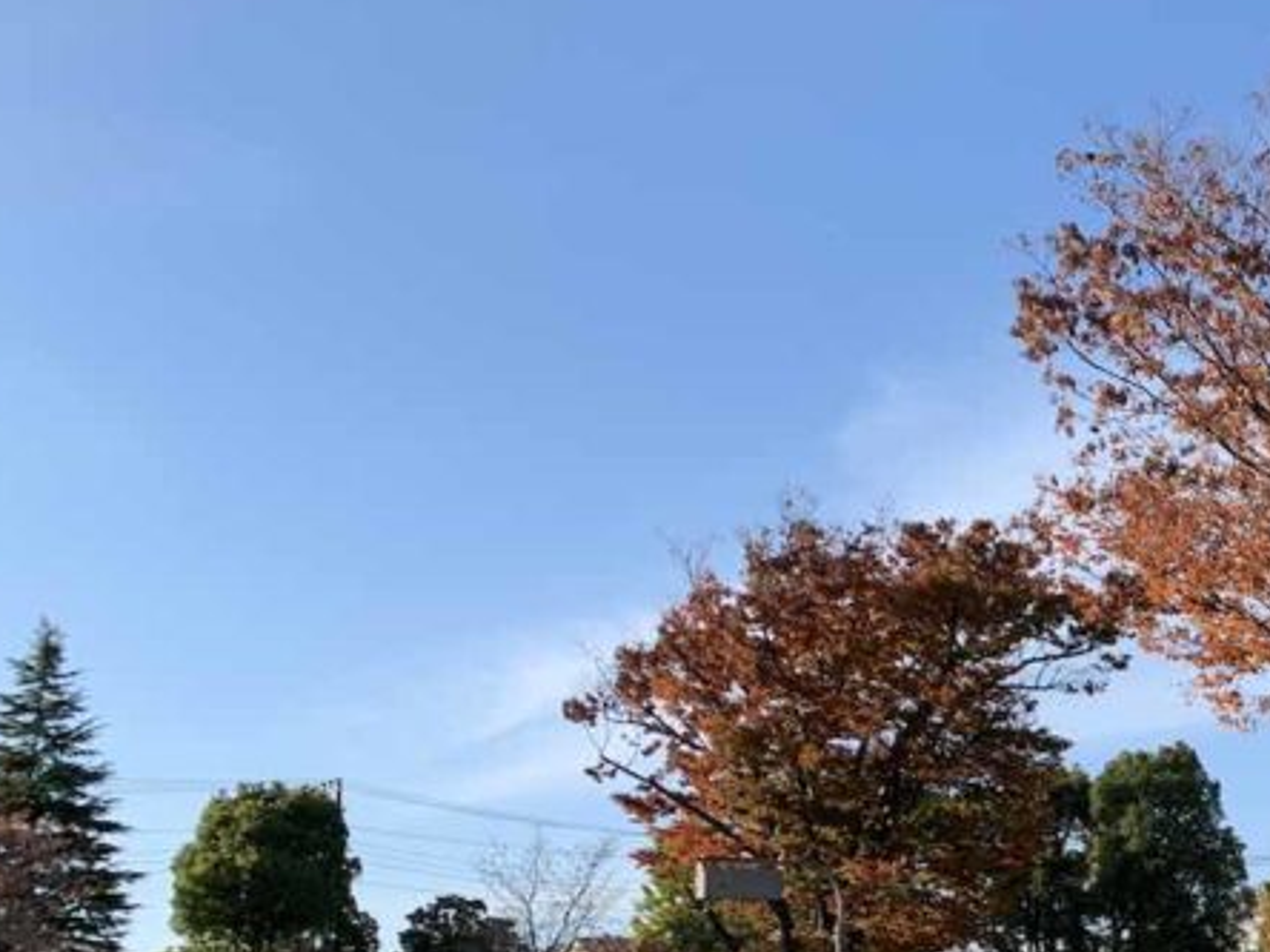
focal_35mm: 60
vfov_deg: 23.7
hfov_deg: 29.3
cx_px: 1376
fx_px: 2201
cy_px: 869
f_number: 1.8
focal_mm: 4.25
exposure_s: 1/1205
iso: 25
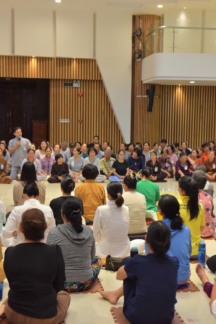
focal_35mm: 56
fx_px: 504
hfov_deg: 24.2
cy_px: 162
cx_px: 108
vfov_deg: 35.6
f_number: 4.5
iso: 1250
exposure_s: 1/125
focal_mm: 56
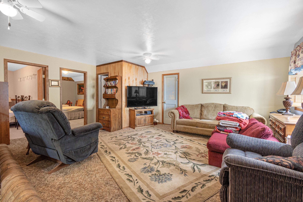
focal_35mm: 15
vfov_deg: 77.3
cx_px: 152
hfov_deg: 100.4
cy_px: 101
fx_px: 126
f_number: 8
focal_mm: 10
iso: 800
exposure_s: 1/3
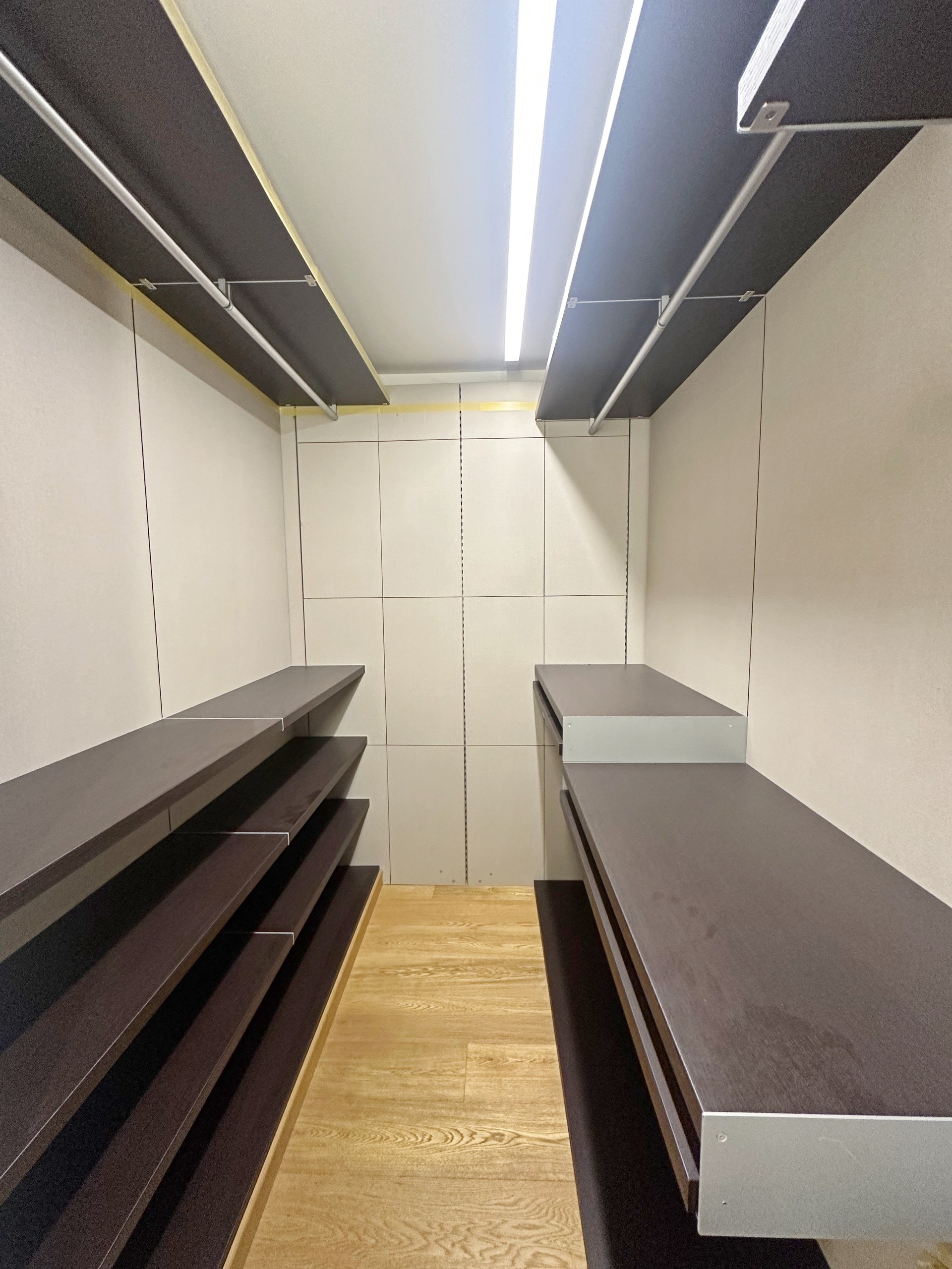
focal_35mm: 14
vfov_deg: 102.1
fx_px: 513
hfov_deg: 85.7
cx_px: 476
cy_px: 634
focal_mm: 2.22
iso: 250
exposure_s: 1/50
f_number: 2.2
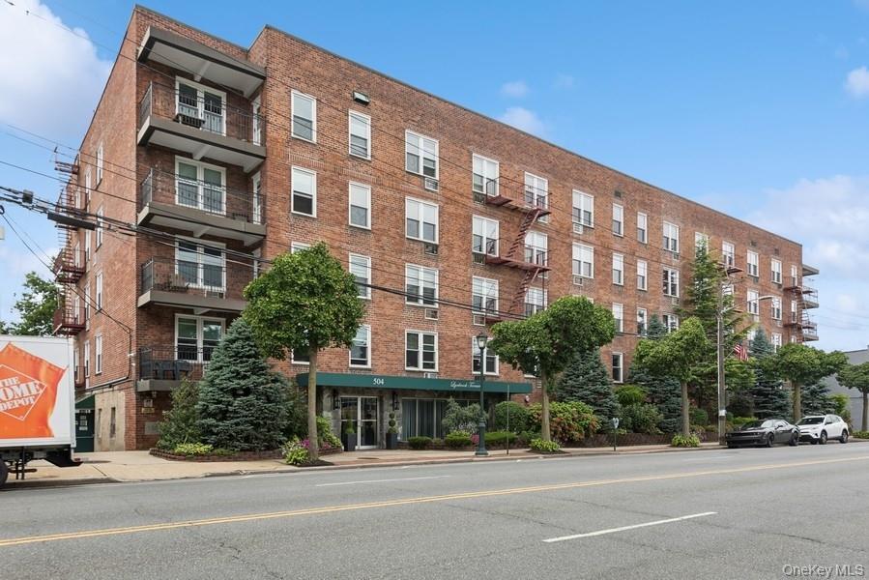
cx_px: 434
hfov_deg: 73.7
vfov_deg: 53.2
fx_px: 579
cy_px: 290
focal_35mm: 24
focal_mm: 24
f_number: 11
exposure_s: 1/50
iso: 100
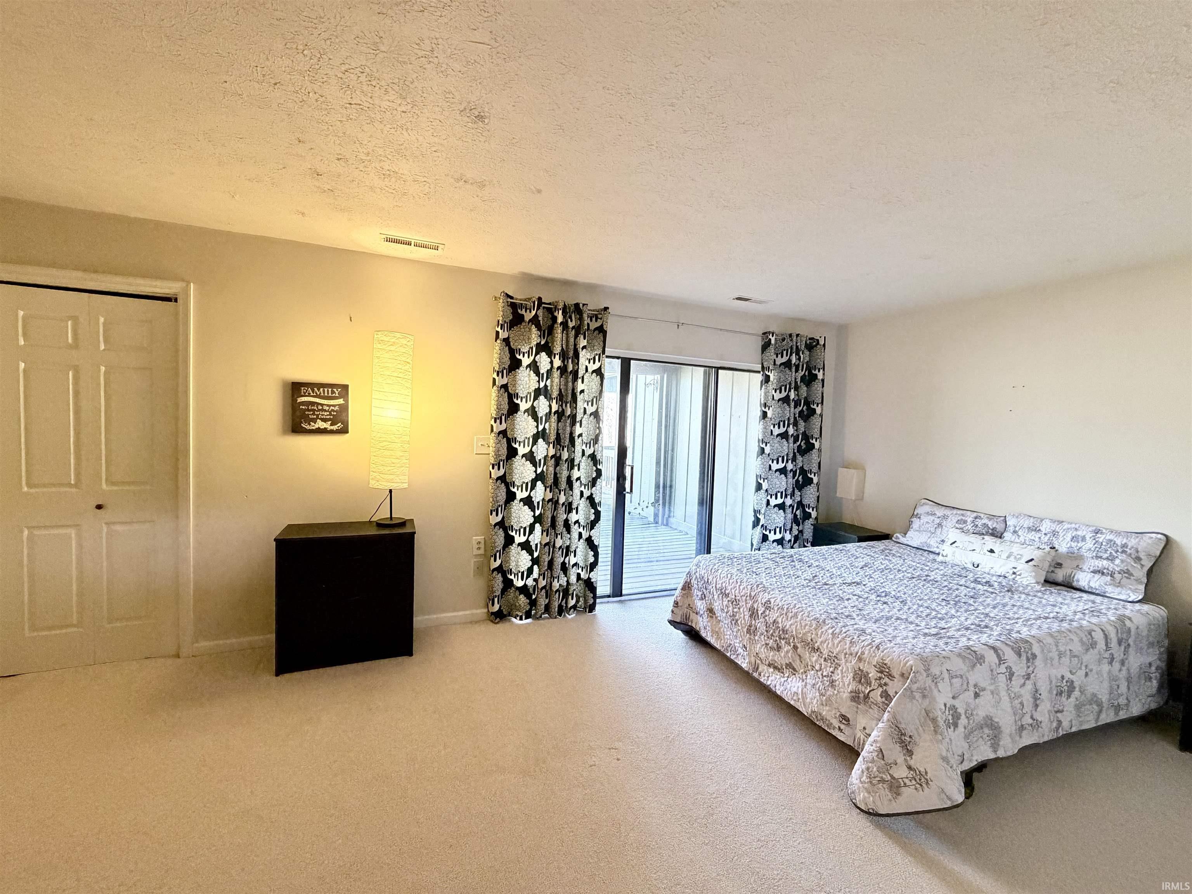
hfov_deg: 102.1
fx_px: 482
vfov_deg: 85.7
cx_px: 596
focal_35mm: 14
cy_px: 447
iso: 400
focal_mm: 2.22
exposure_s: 1/60
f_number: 2.2
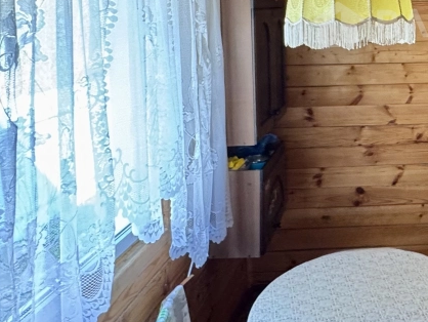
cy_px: 20
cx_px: 432
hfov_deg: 39.3
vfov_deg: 32.3
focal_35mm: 42
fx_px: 520
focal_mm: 2.22
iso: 200
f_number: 2.2
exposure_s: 1/50
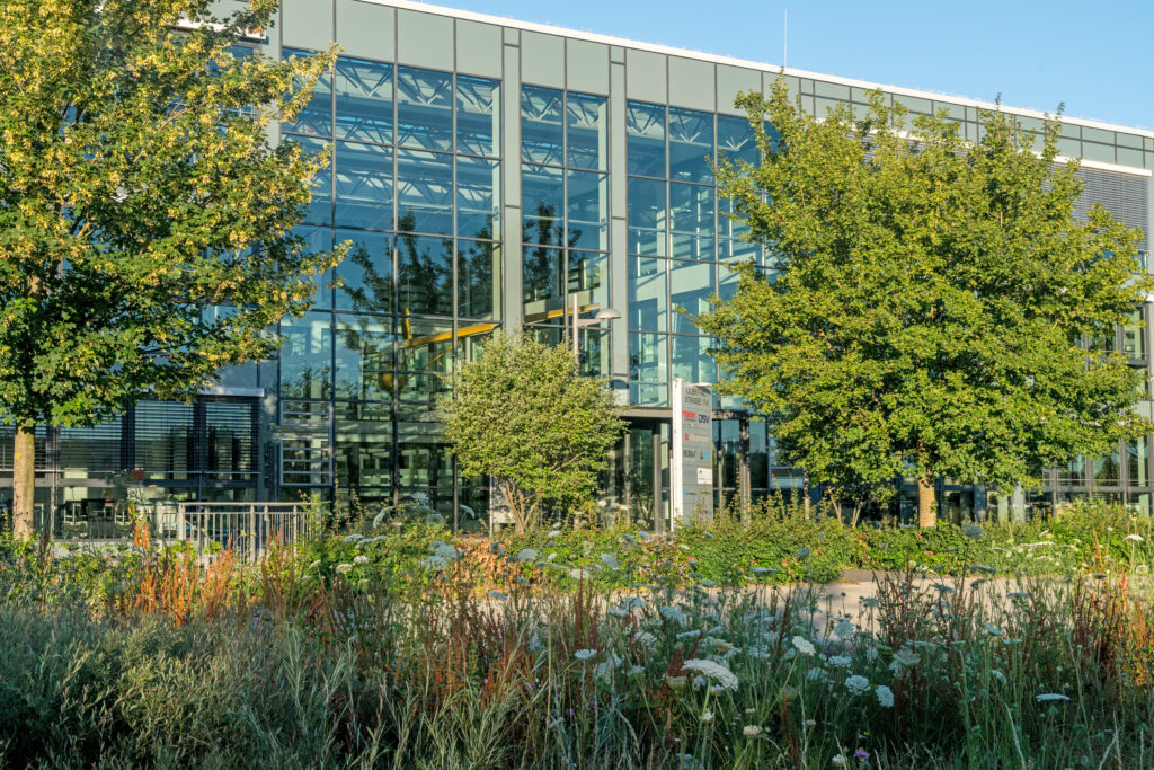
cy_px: 385
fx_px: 1603
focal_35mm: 50
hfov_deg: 39.6
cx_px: 577
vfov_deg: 27.0
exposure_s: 1/125
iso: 250
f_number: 11
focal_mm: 50
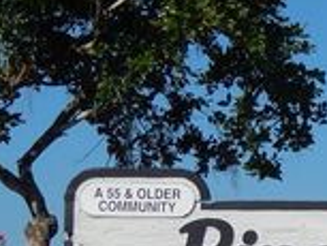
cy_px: 256
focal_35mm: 189
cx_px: 310
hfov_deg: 10.4
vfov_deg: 7.8
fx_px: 1787
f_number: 4.6
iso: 125
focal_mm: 10.4
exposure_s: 1/1250
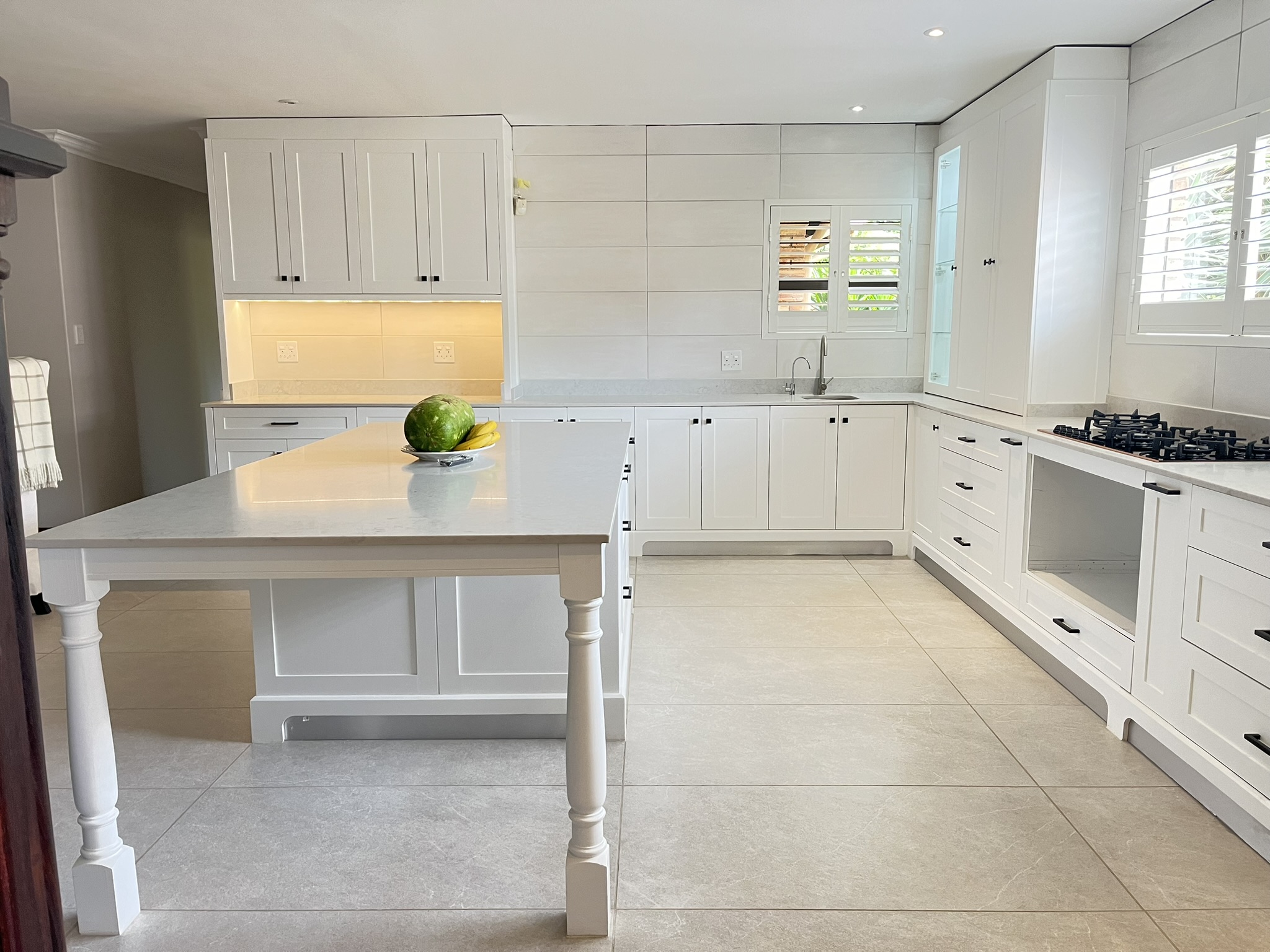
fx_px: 954
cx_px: 635
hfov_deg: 67.3
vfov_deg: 53.1
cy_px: 476
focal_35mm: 26
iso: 160
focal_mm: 5.1
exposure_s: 1/60
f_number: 1.6
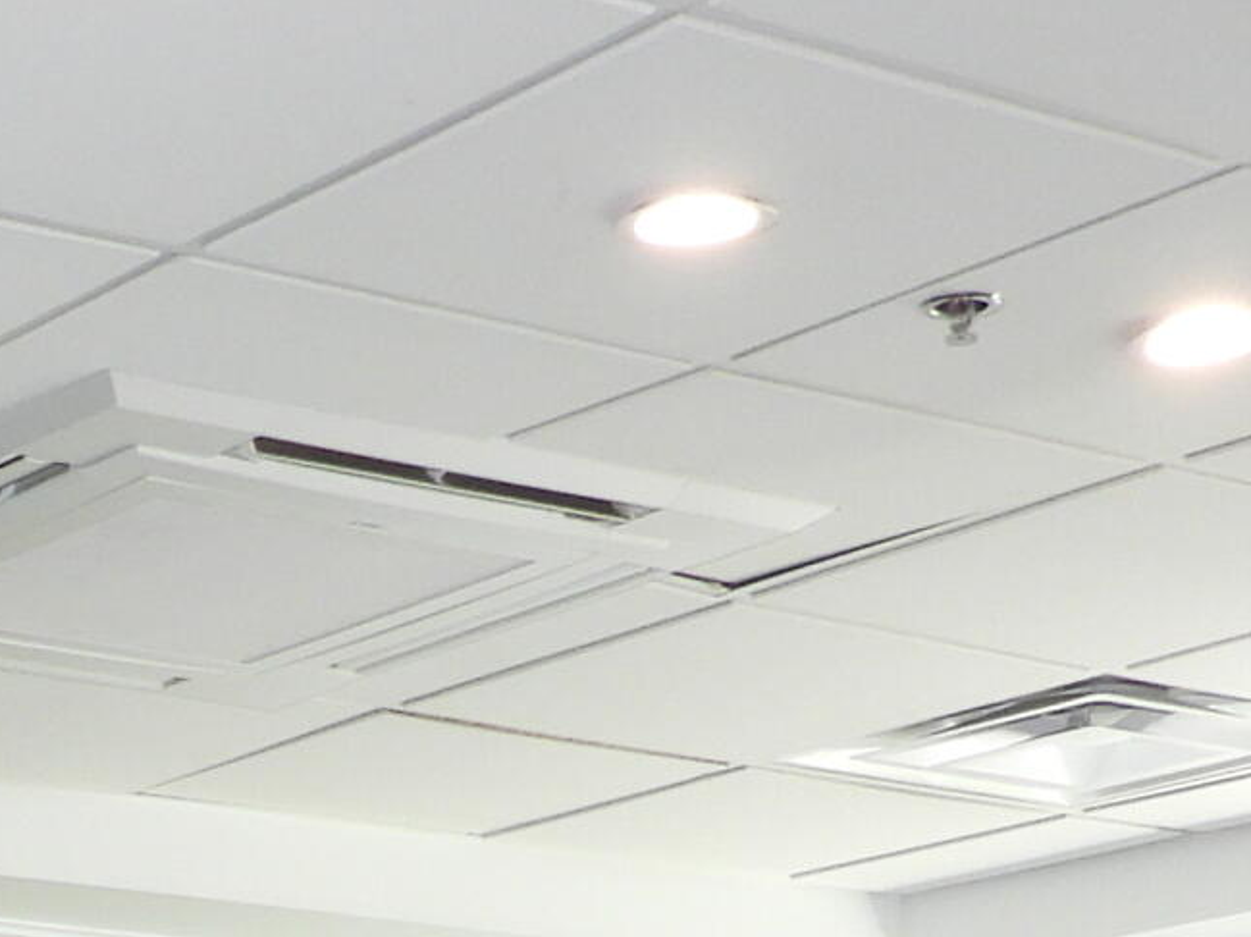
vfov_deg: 11.7
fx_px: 4009
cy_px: 1965
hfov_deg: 16.8
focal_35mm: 111
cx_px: -330
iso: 200
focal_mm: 4.3
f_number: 3.5
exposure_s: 1/30
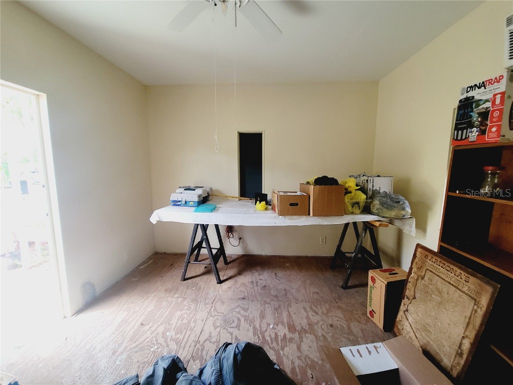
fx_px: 193
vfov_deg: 89.9
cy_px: 192
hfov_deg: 106.2
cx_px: 256
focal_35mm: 13
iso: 64
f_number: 2.2
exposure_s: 1/60
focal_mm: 2.2
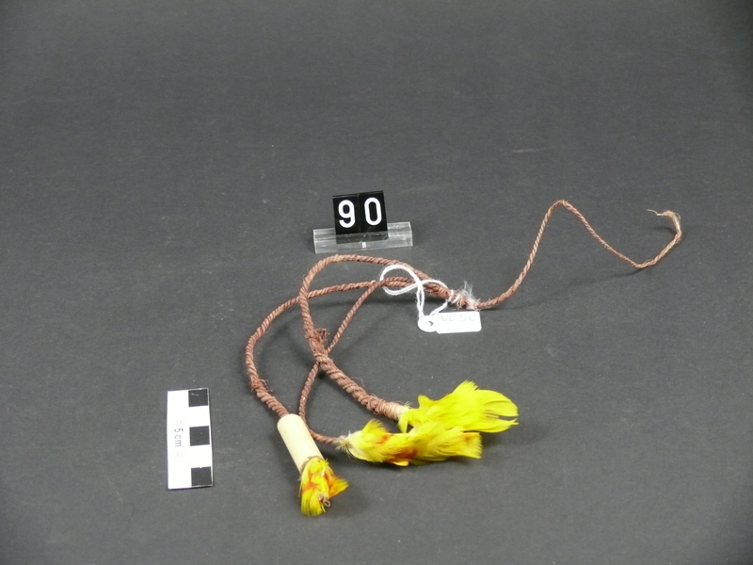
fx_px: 2045
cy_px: 282
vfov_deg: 15.7
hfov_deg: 20.9
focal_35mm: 94
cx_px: 376
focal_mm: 20
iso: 400
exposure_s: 1/50
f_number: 3.2
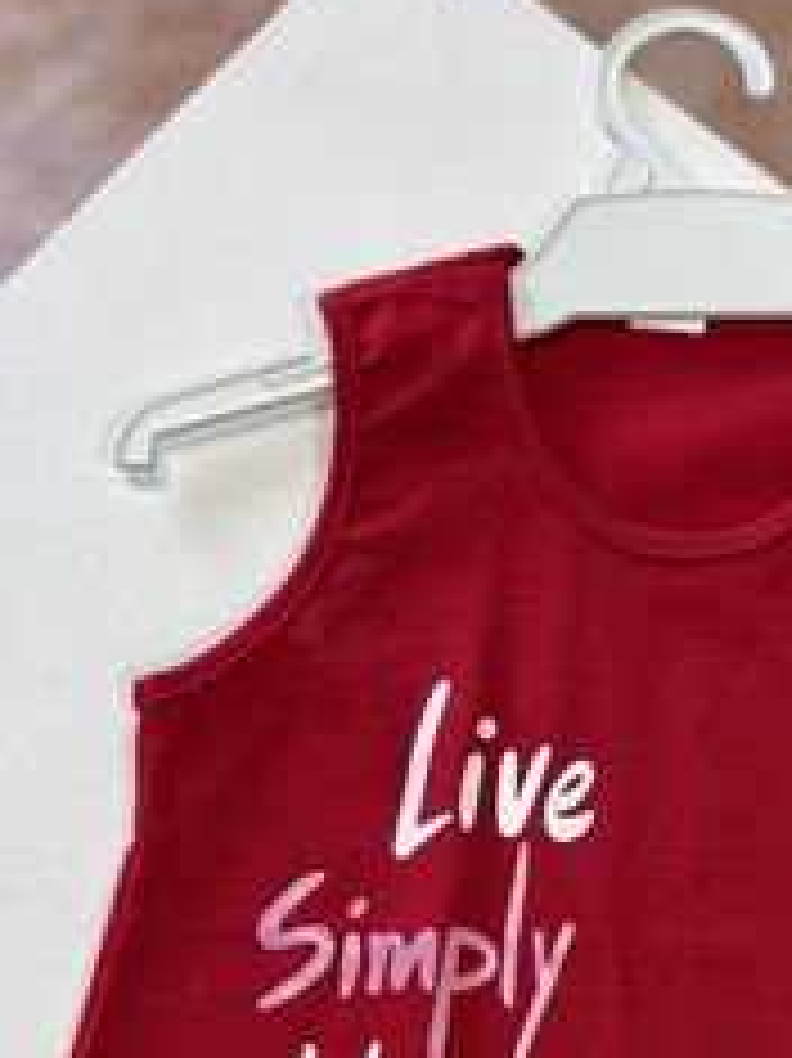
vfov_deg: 31.4
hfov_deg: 24.5
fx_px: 1801
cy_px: 925
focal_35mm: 59
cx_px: 612
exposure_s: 1/100
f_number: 1.6
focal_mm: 5.96
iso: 125
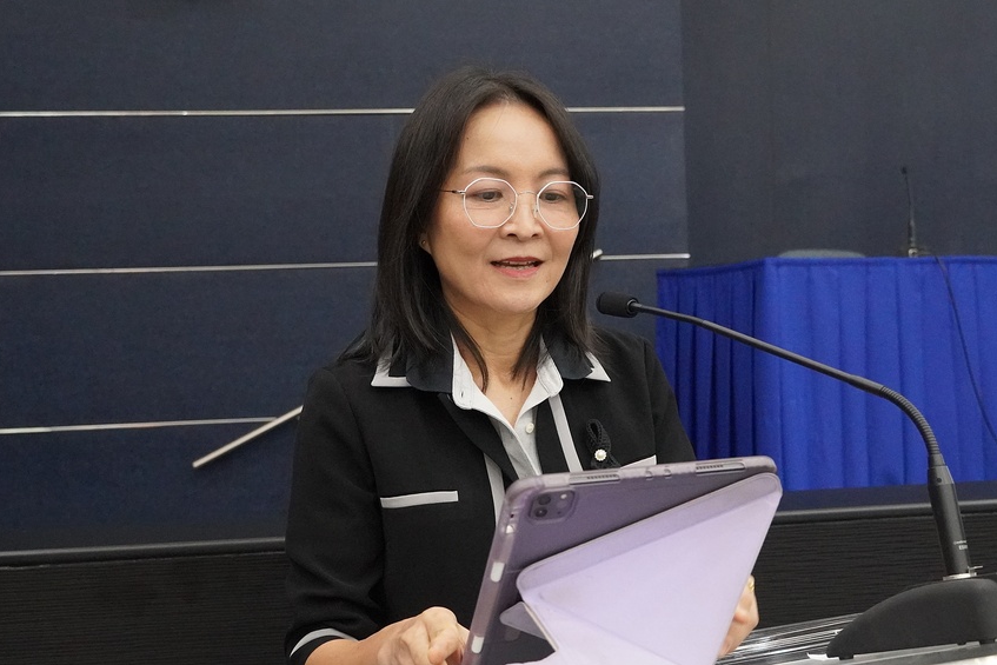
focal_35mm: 51
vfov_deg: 26.5
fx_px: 1413
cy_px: 367
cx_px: 625
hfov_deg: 38.6
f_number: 4
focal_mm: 24
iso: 6400
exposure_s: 1/160
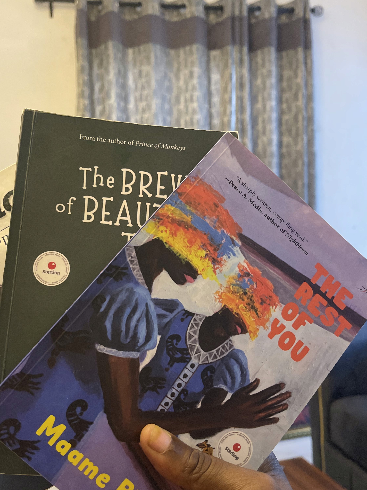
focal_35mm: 35
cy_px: 269
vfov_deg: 52.5
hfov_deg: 40.5
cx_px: 141
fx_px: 495
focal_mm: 5.1
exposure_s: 1/50
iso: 320
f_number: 1.6
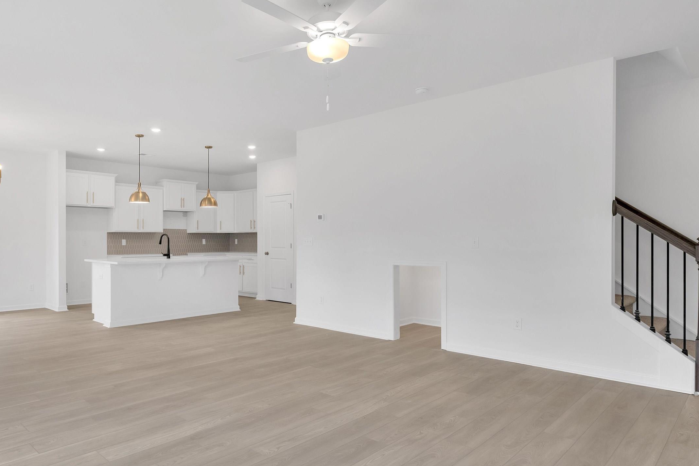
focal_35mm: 23
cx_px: 270
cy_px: 251
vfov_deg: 55.1
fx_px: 447
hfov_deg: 75.0
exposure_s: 1/25
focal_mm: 16
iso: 160
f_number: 9
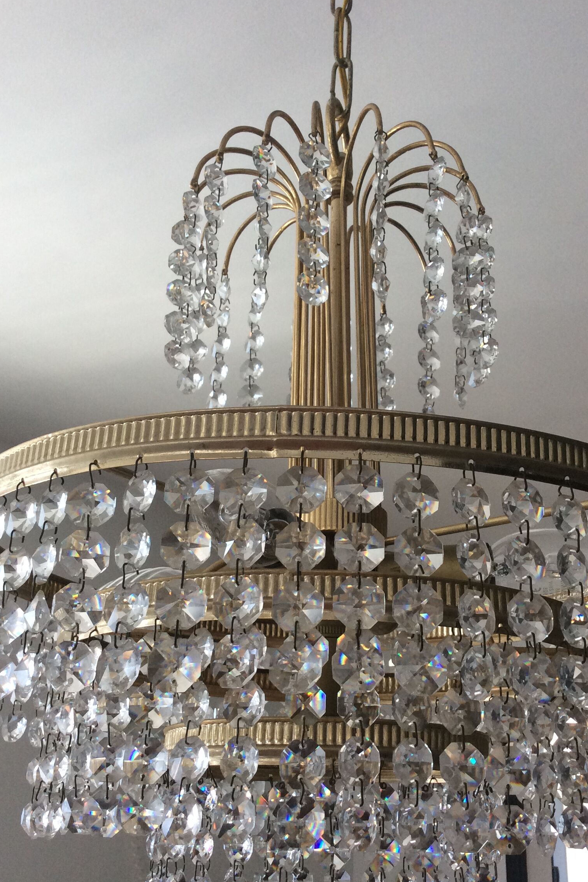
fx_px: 931
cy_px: 480
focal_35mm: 38
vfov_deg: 50.6
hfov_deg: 34.9
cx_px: 349
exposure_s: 1/100
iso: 64
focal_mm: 3.3
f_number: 2.4
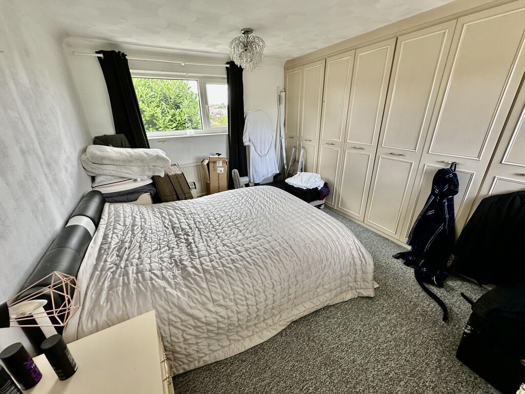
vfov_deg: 85.7
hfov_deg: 102.1
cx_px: 262
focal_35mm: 14
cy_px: 197
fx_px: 212
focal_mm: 2.22
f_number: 2.2
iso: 80
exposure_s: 1/99
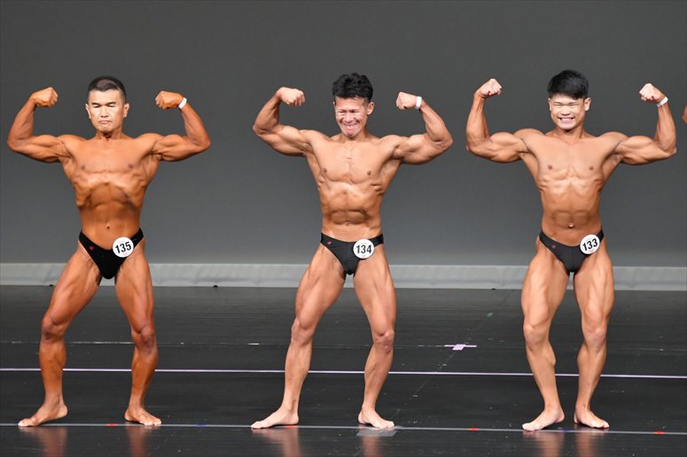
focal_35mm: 300
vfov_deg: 4.6
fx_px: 5722
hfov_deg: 6.9
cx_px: 344
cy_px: 228
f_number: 5.6
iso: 5000
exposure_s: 1/400
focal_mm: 200
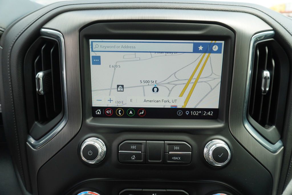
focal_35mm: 24
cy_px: 98
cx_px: 146
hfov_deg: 73.7
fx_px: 195
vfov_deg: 53.2
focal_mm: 16
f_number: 5
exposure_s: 1/100
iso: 100
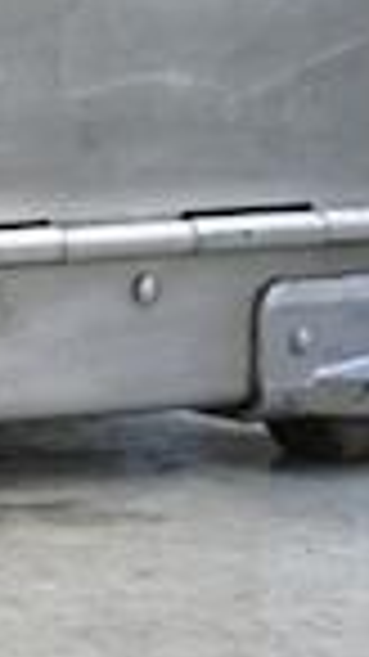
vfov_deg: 4.5
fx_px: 8272
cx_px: -1638
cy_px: -490
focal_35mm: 475
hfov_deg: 2.4
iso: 250
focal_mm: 55
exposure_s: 1/100
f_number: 3.5
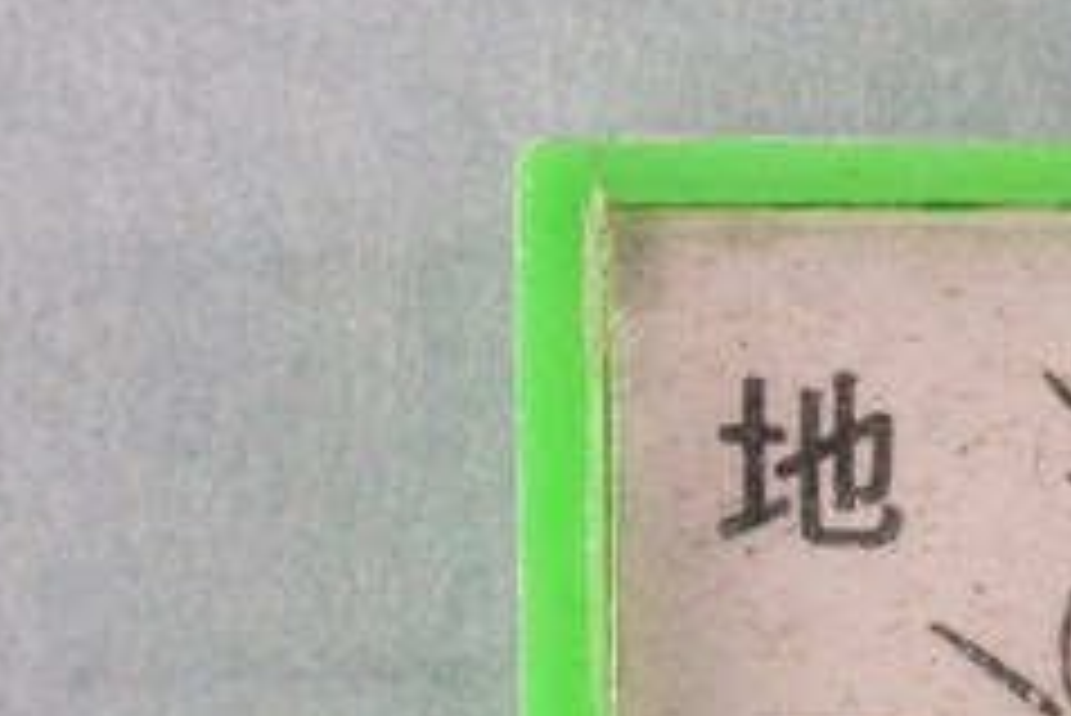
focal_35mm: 402
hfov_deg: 5.1
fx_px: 11966
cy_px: 811
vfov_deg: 3.4
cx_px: 1292
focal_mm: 29.9
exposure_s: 1/30
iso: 200
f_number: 6.2
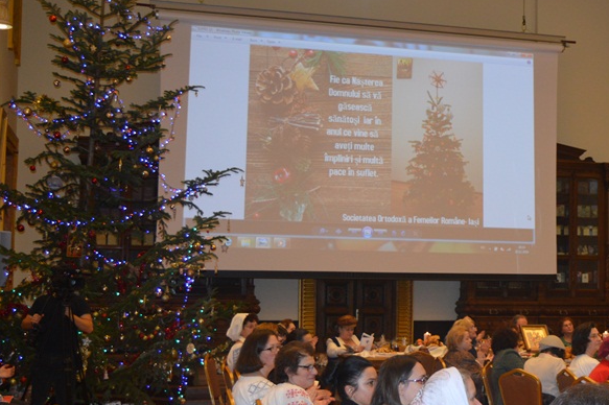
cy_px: 235
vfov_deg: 20.6
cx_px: 522
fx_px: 1114
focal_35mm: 66
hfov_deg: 29.6
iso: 720
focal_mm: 25
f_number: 4
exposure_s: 1/60
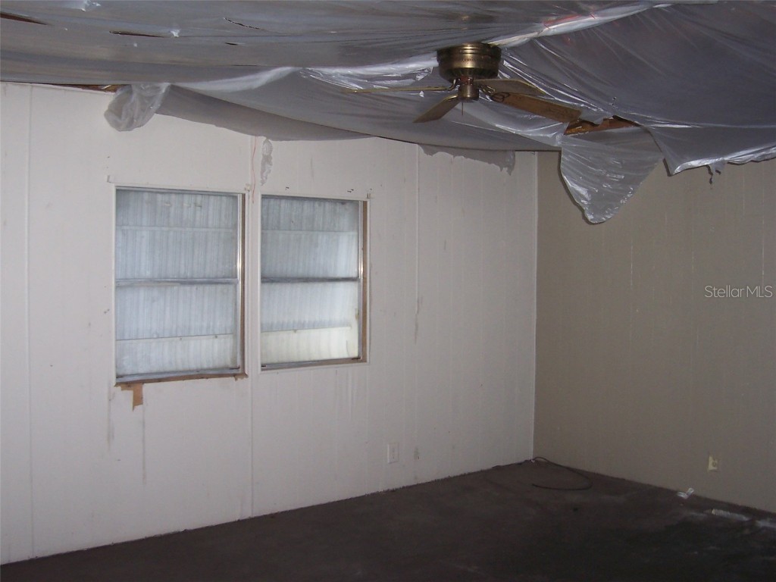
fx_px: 829
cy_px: 291
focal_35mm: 37
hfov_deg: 50.1
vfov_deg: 38.7
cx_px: 388
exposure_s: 1/60
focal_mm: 5.6
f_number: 2.8
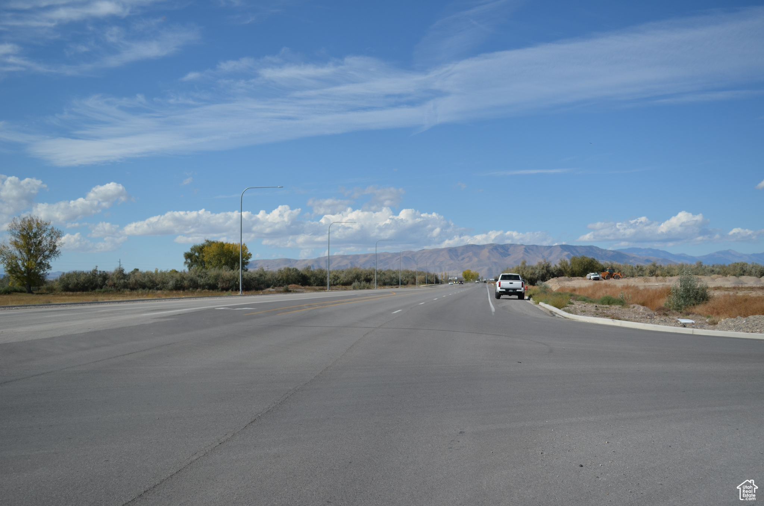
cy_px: 253
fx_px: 826
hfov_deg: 49.6
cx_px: 382
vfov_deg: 34.1
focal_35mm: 39
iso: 100
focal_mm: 26
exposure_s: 1/1250
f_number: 4.2
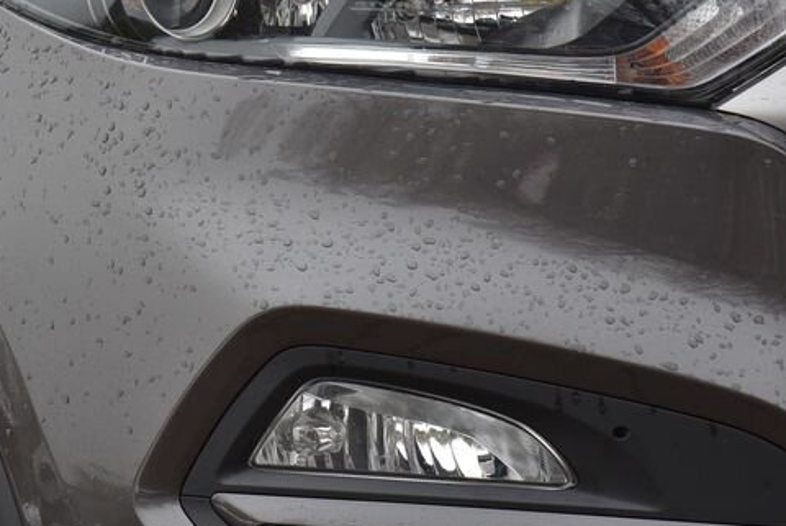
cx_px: 93
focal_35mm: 256
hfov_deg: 8.0
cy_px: 125
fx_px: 5594
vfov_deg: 5.4
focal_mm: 120
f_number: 8
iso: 500
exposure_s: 1/250
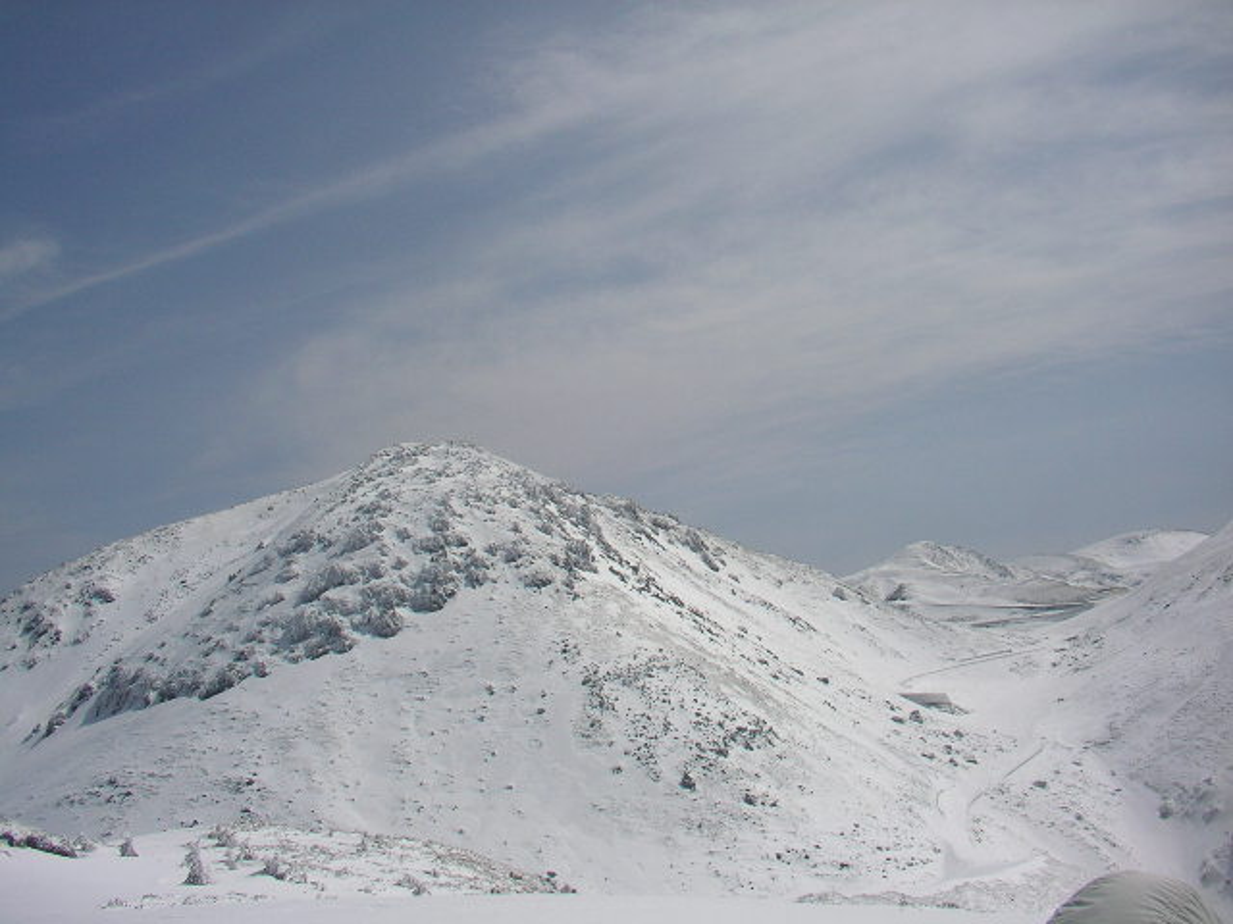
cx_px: 616
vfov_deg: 38.7
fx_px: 1318
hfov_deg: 50.1
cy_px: 462
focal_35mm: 37
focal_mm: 5.7
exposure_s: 1/2000
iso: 50
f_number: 6.9
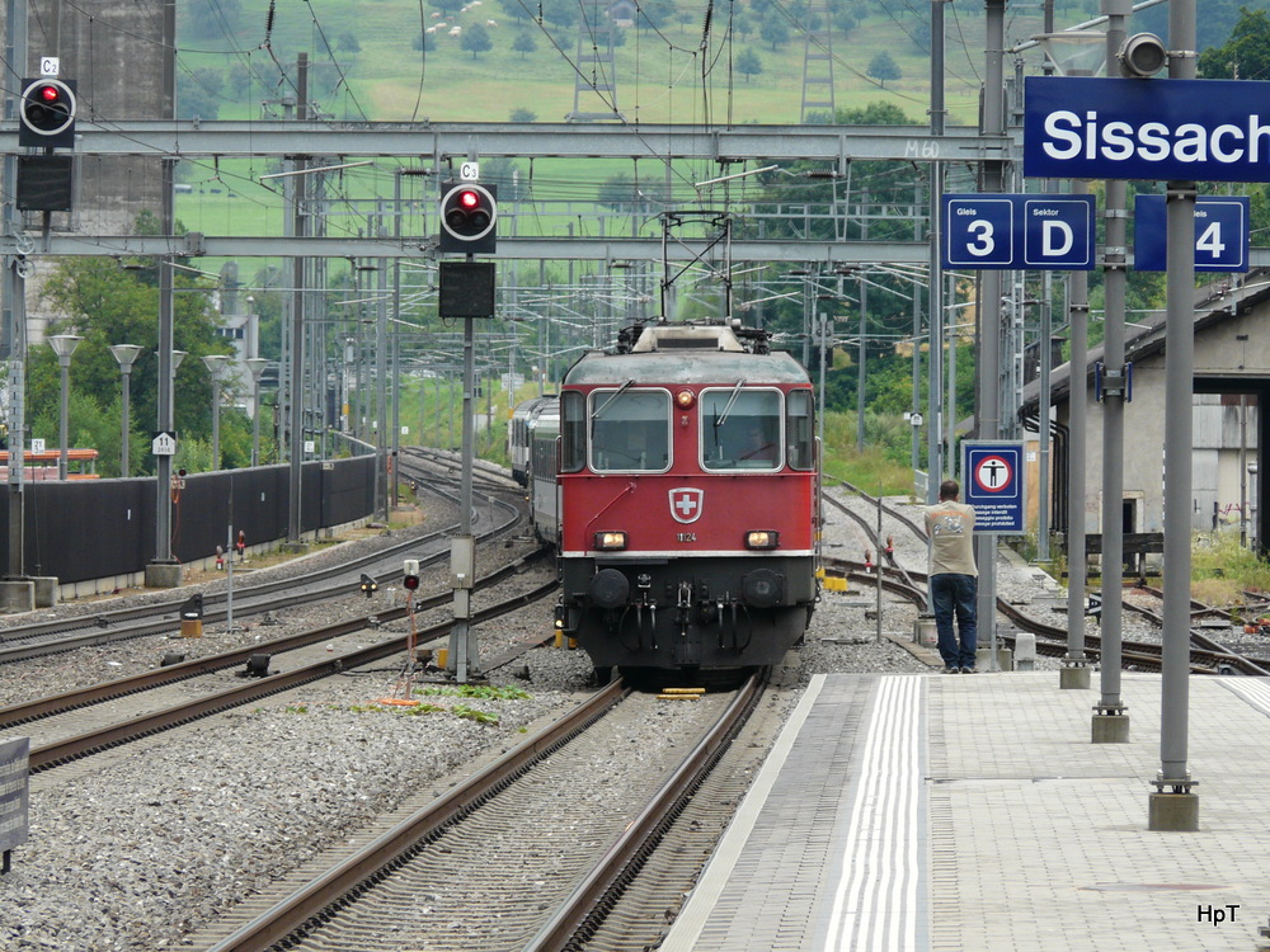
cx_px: 635
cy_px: 476
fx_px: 9245
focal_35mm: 252
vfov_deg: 5.9
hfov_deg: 7.9
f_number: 4
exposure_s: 1/250
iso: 100
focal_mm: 41.5
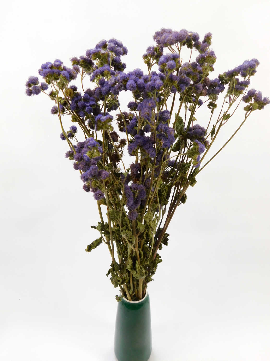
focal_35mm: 25
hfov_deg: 54.9
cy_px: 180
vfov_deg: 69.4
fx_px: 260
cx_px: 135
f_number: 3.1
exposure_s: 1/125
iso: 125
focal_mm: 4.5
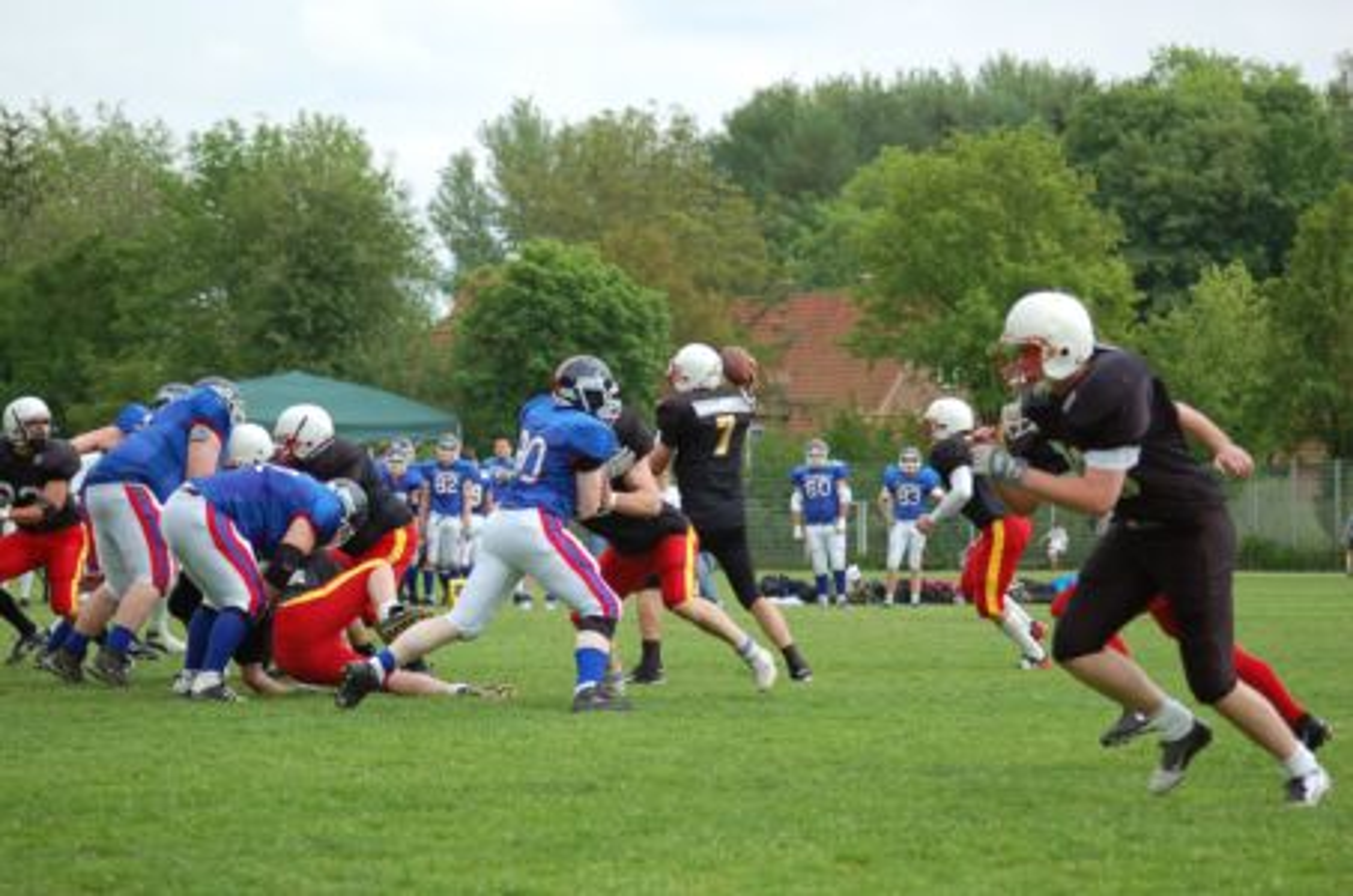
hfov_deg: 14.4
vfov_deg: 9.6
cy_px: 448
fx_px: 5344
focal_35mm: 142
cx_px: 676
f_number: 4.2
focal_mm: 95
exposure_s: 1/1000
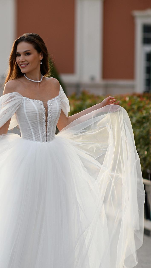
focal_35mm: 224
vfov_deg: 9.6
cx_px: 16
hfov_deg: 5.4
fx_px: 1595
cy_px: 172
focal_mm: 135
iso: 160
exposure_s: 1/1000
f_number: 3.2
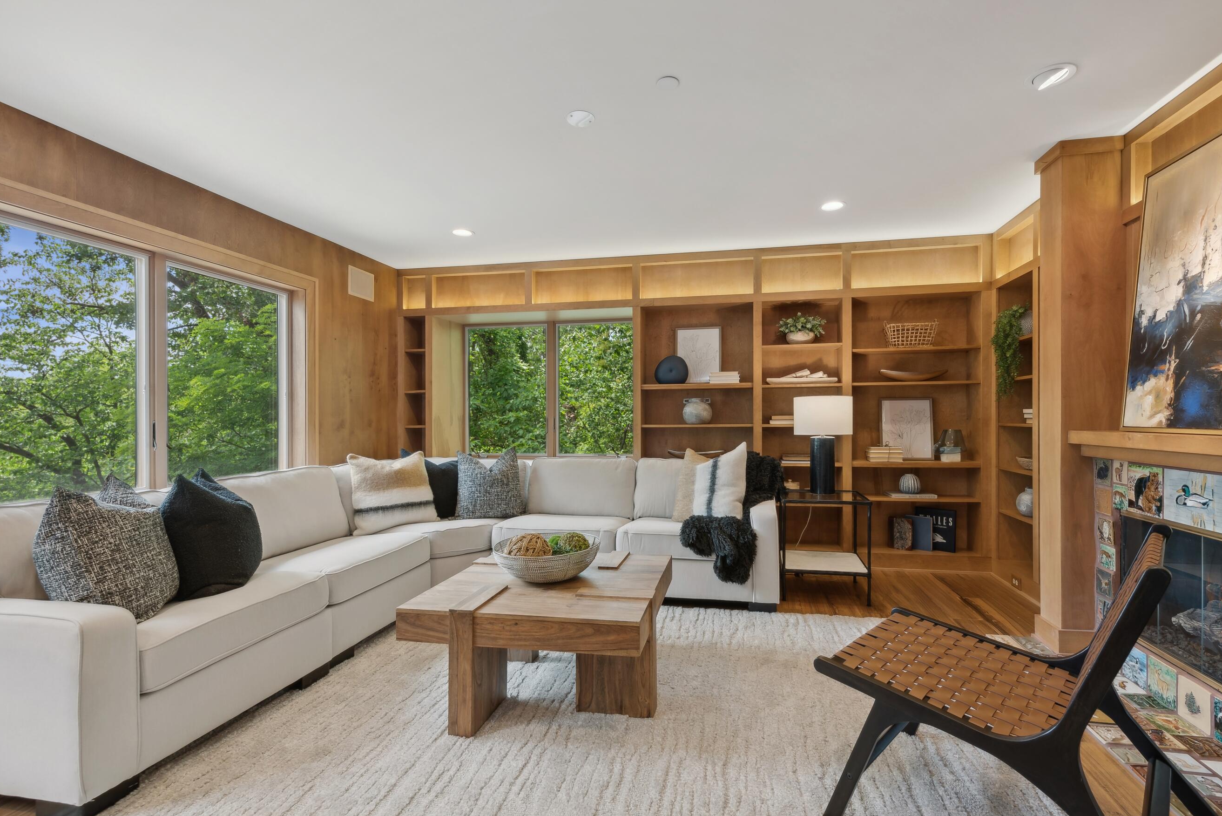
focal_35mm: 16
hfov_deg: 96.7
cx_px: 635
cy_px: 414
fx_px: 543
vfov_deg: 73.8
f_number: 11
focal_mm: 14
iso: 200
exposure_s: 1/3.33
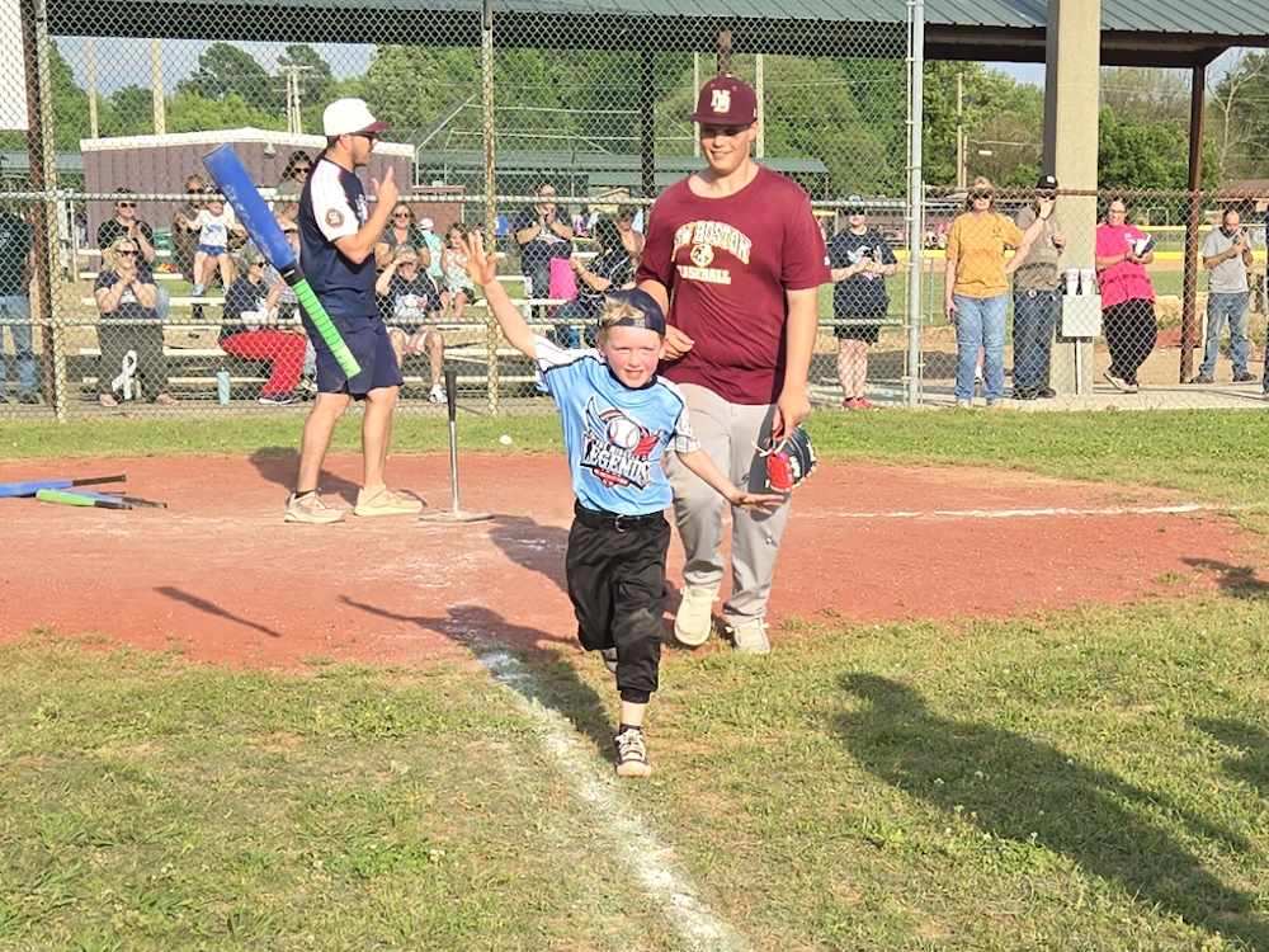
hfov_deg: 73.9
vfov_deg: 58.9
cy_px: 476
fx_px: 843
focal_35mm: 23
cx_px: 634
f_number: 1.8
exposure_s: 1/1304
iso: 25
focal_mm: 5.4
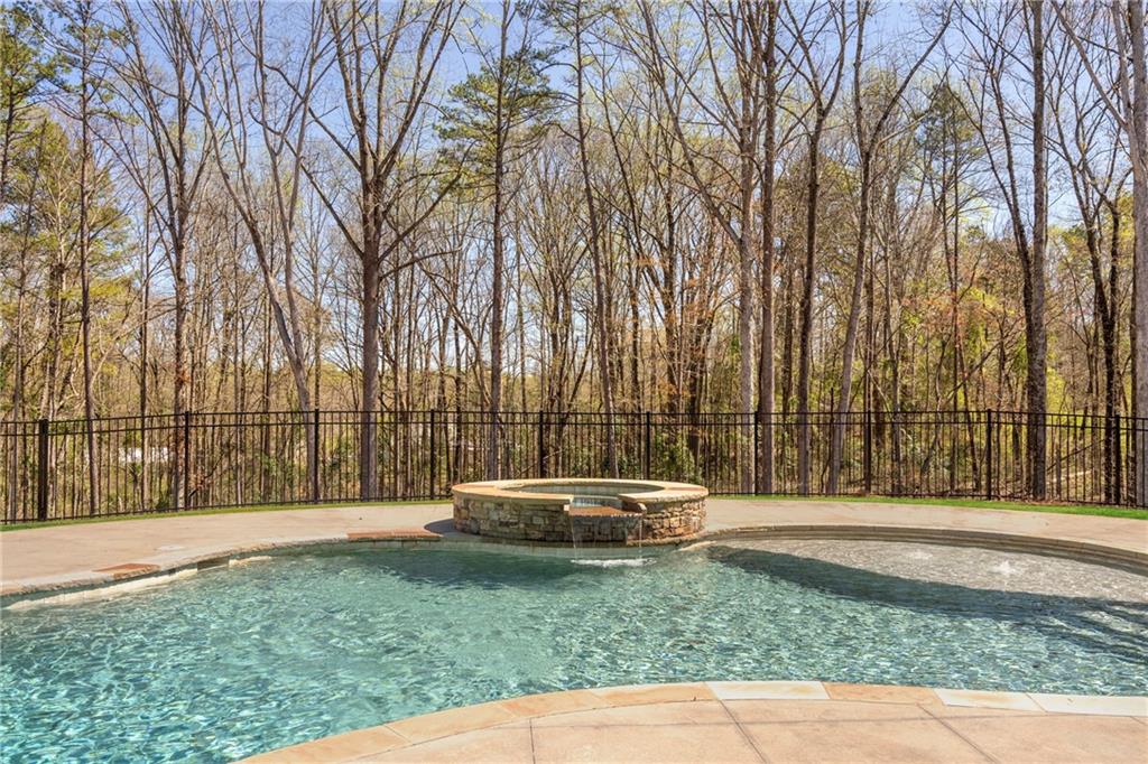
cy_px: 382
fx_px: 924
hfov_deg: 63.7
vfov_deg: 44.9
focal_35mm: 29
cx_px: 574
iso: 400
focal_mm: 29
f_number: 8
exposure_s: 1/640
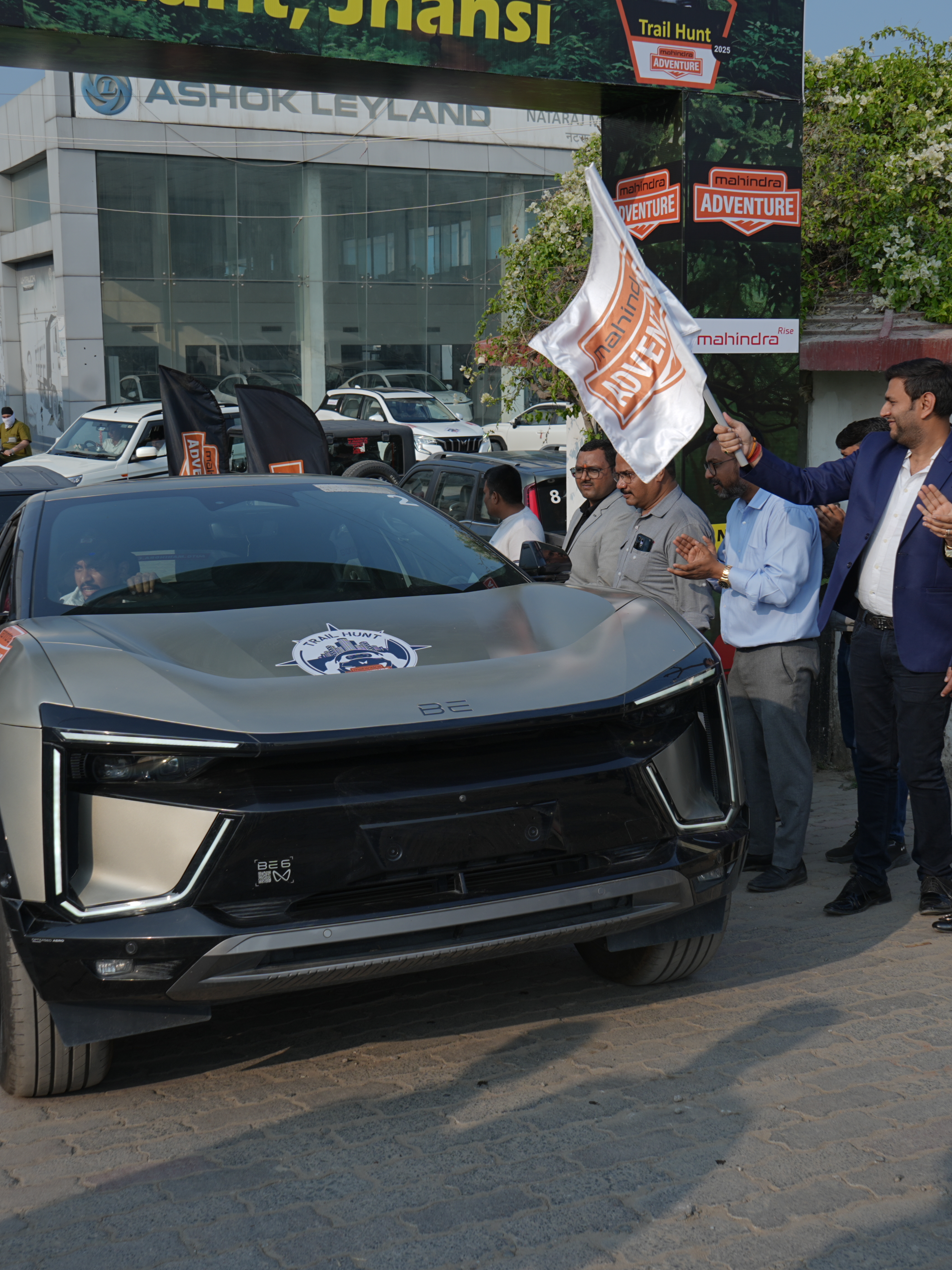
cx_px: 484
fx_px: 1504
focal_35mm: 41
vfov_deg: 45.8
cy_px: 626
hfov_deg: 35.1
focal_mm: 28
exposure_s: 1/200
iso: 64
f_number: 9
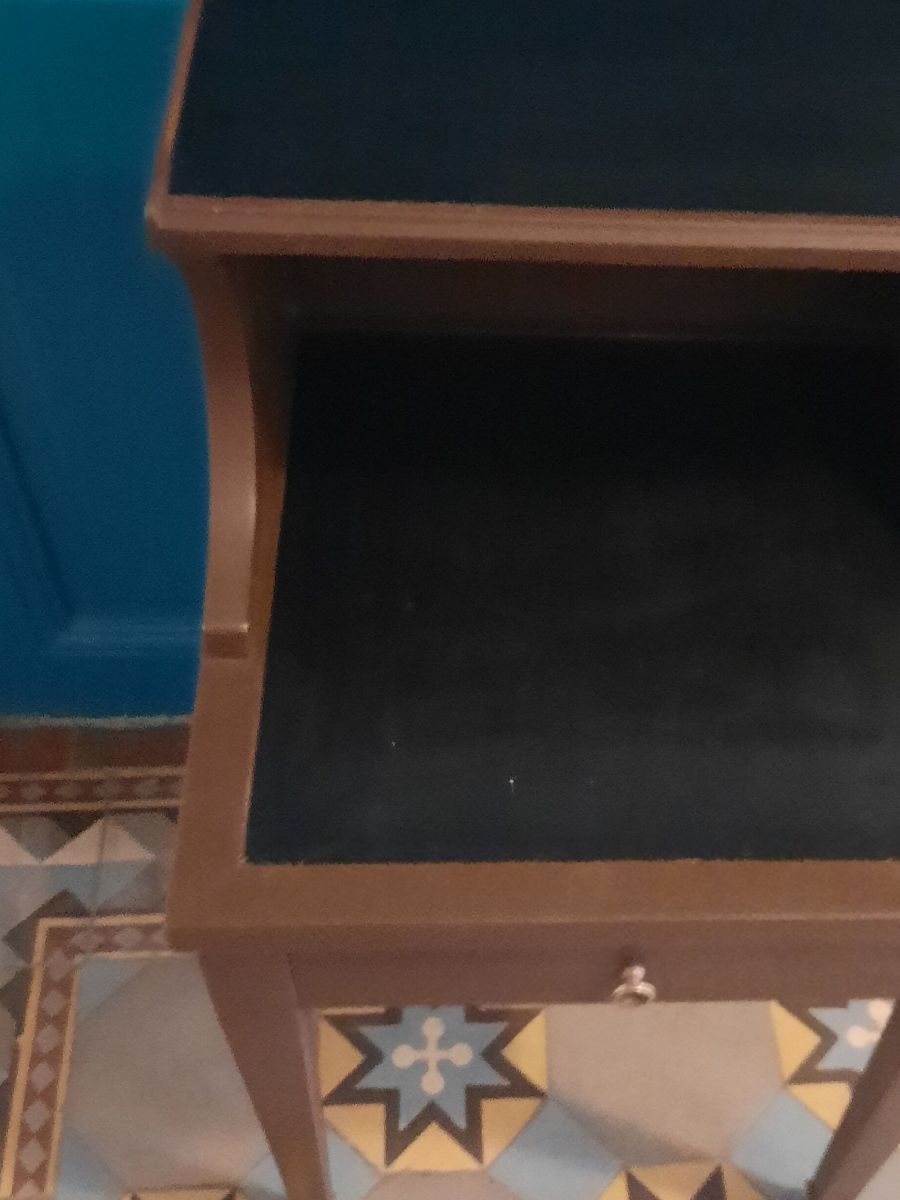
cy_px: 640
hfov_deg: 34.8
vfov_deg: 45.7
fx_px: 1421
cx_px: 610
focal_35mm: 41
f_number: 2
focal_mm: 4.6
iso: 1000
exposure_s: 1/10
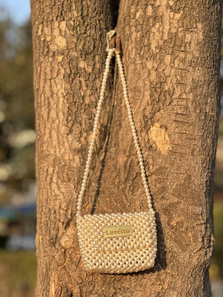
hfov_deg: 19.1
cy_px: 148
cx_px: 112
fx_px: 661
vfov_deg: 25.3
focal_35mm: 77
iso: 50
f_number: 2.8
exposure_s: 1/121
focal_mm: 9
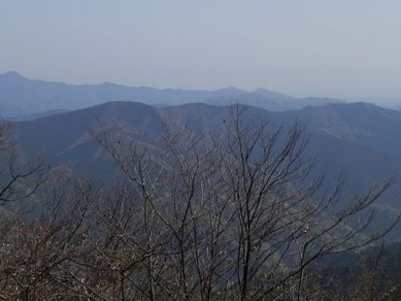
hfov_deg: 25.7
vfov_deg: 19.4
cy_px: 156
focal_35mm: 76
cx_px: 202
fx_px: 881
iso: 80
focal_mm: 6.6
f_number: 10.1
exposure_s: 1/200
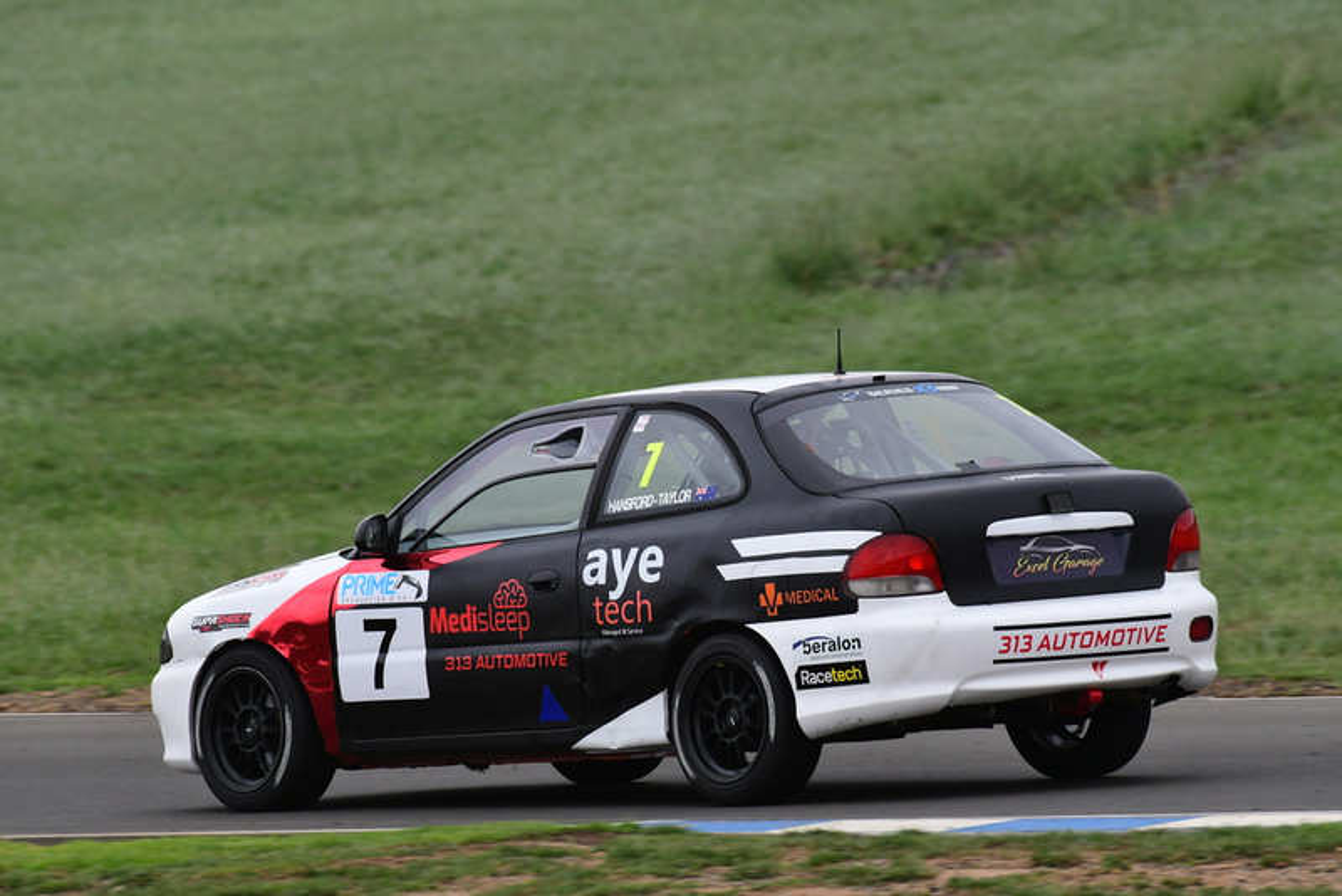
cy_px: 448
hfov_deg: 2.7
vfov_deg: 1.8
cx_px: 671
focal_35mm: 750
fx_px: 27967
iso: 1000
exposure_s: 1/640
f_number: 9
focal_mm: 500
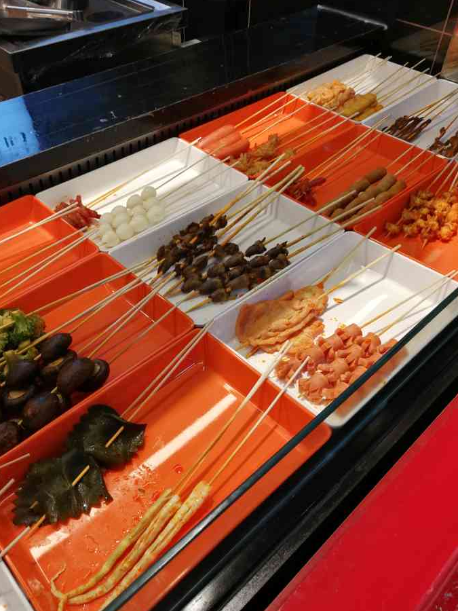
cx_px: 223
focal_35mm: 28
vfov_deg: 63.4
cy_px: 313
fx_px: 494
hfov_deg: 49.7
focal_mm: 3.95
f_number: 1.8
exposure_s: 1/50
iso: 50
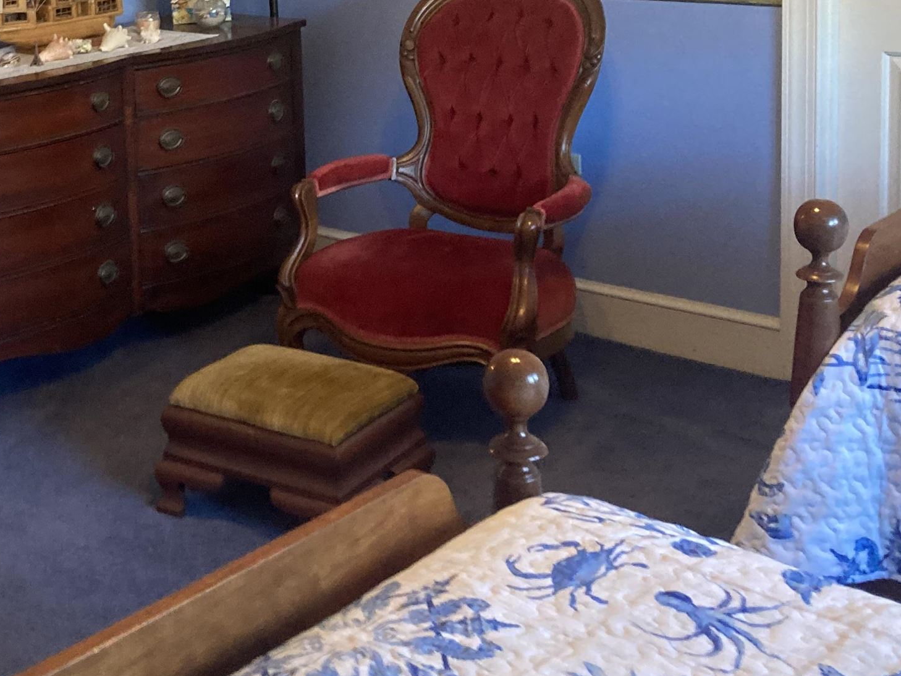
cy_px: 79
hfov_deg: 31.3
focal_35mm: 59
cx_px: 100
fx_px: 1535
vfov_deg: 24.2
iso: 250
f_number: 1.8
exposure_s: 1/60
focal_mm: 3.99
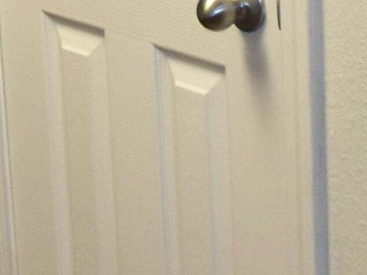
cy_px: -118
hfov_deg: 11.6
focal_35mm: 170
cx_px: 165
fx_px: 1802
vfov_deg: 8.6
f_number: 2.8
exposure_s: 1/60
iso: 200
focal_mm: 7.54
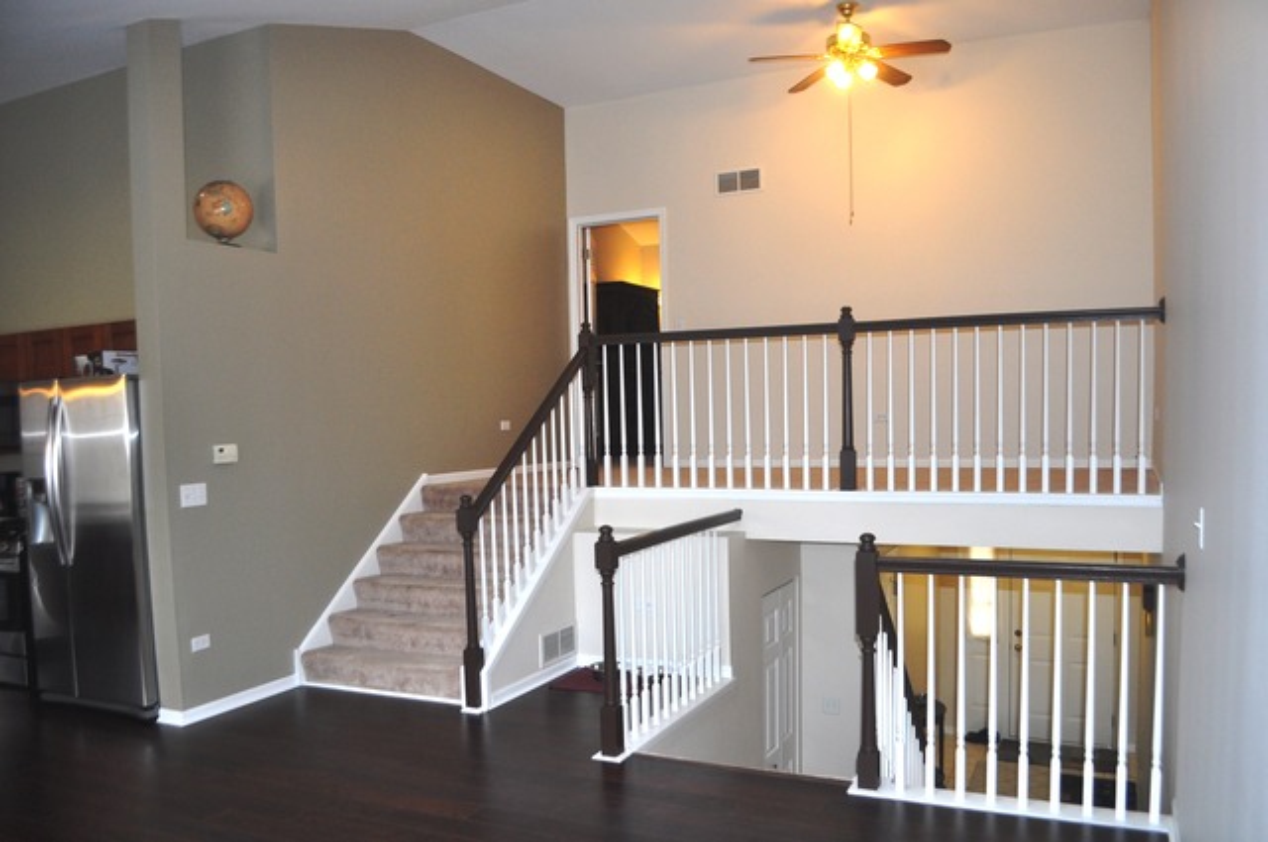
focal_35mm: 27
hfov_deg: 67.4
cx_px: 634
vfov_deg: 47.8
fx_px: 950
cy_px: 421
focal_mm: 18
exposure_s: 1/125
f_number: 3.5
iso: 720
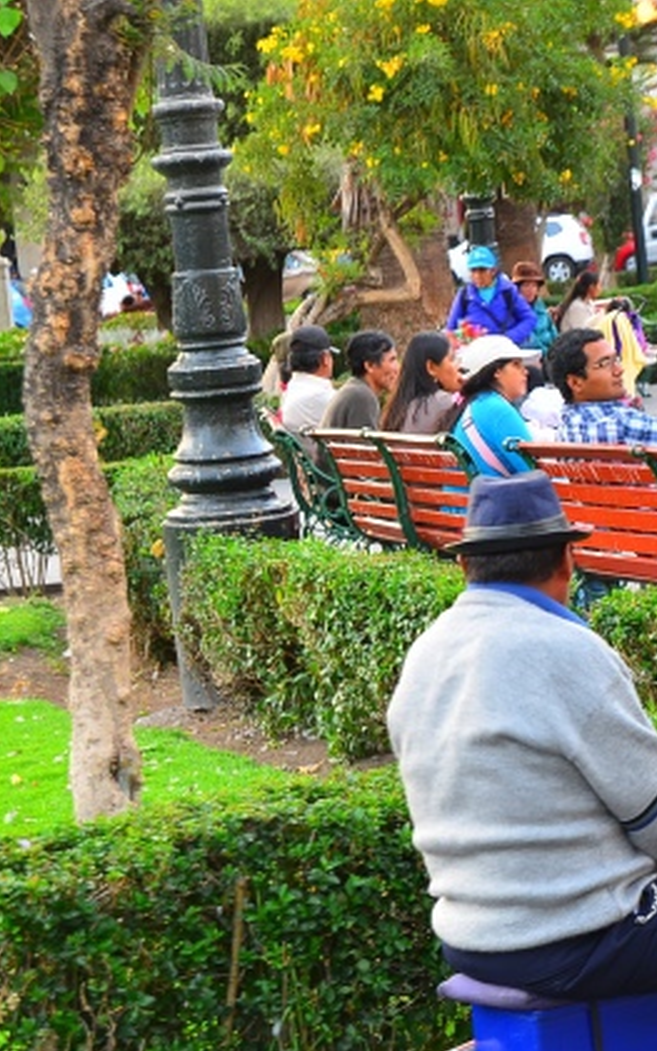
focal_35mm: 116
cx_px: 697
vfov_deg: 18.0
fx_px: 3324
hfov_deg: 11.2
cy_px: 527
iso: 100
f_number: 4
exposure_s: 1/10
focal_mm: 50
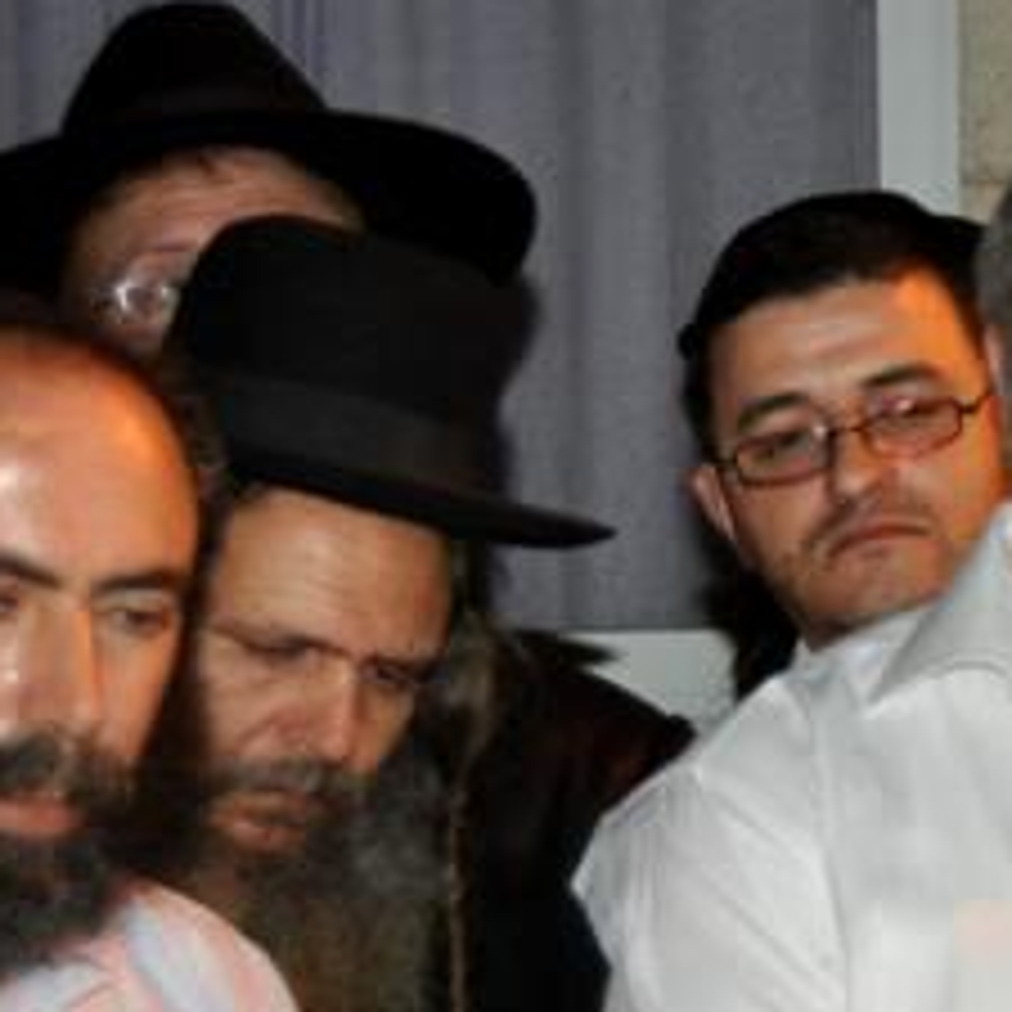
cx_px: 2105
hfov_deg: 8.4
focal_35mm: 197
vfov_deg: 8.9
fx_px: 6516
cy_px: 486
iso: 800
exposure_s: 1/60
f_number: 4.2
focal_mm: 34
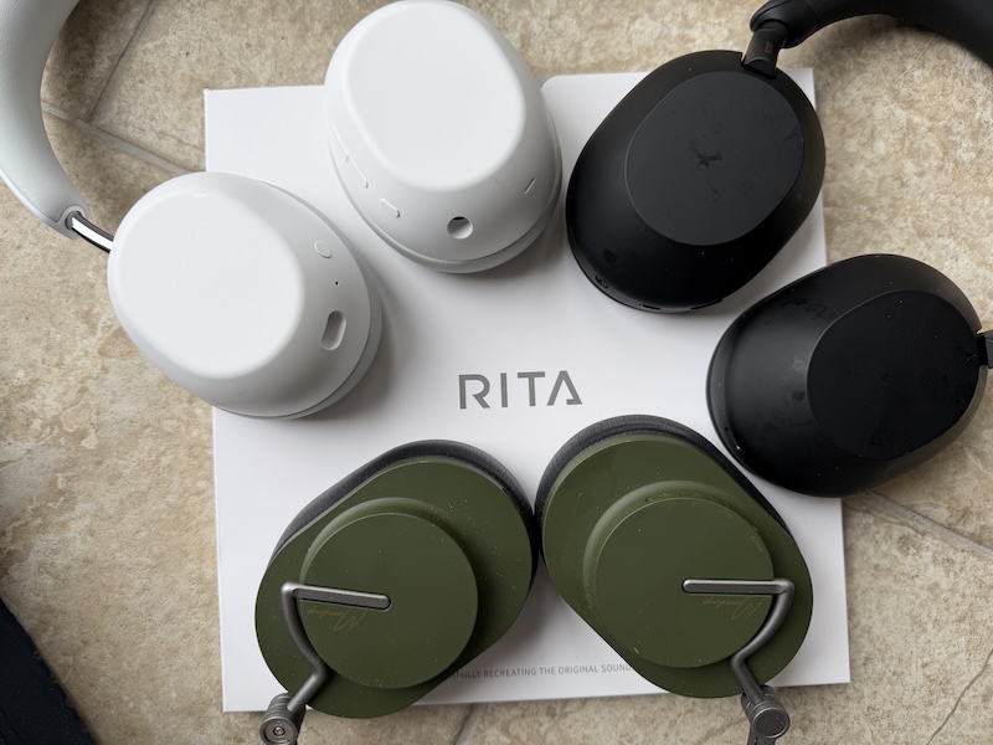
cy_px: 372
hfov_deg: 71.6
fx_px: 688
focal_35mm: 24
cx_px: 496
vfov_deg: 56.8
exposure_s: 1/237
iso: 64
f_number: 1.78
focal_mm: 6.76
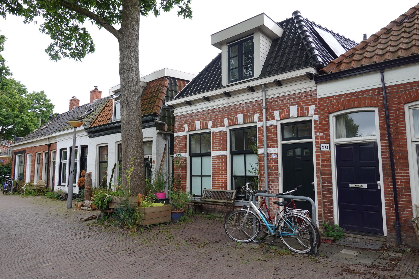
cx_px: 210
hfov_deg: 73.8
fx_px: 279
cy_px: 140
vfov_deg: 53.1
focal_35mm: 24
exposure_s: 1/50
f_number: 2.8
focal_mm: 9
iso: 100
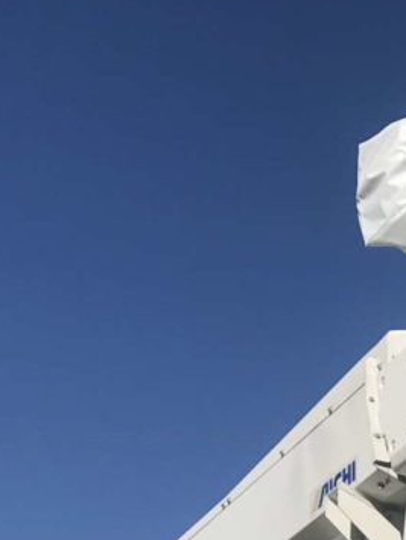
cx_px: 744
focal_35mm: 121
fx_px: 1889
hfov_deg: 11.4
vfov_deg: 15.2
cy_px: 788
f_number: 1.8
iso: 25
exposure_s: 1/5650
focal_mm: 3.99
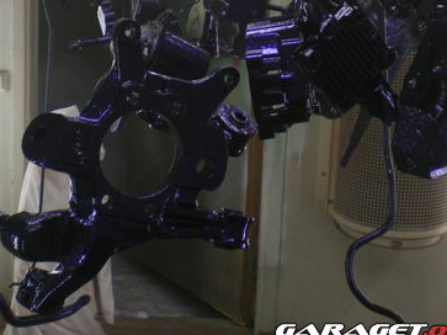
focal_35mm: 67
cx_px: 92
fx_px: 865
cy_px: 47
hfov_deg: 28.4
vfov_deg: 21.5
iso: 64
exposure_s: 1/30
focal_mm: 6.3
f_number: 3.1
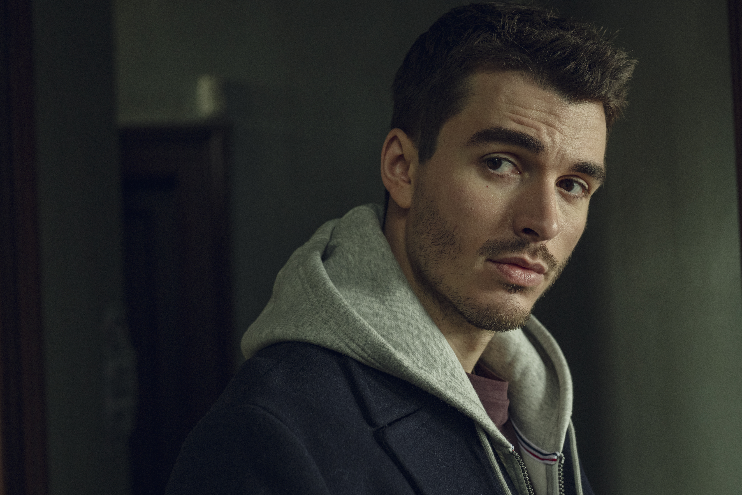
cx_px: 371
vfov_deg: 18.2
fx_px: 1546
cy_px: 248
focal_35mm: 75
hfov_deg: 27.0
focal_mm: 50
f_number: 3.5
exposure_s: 1/125
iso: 800
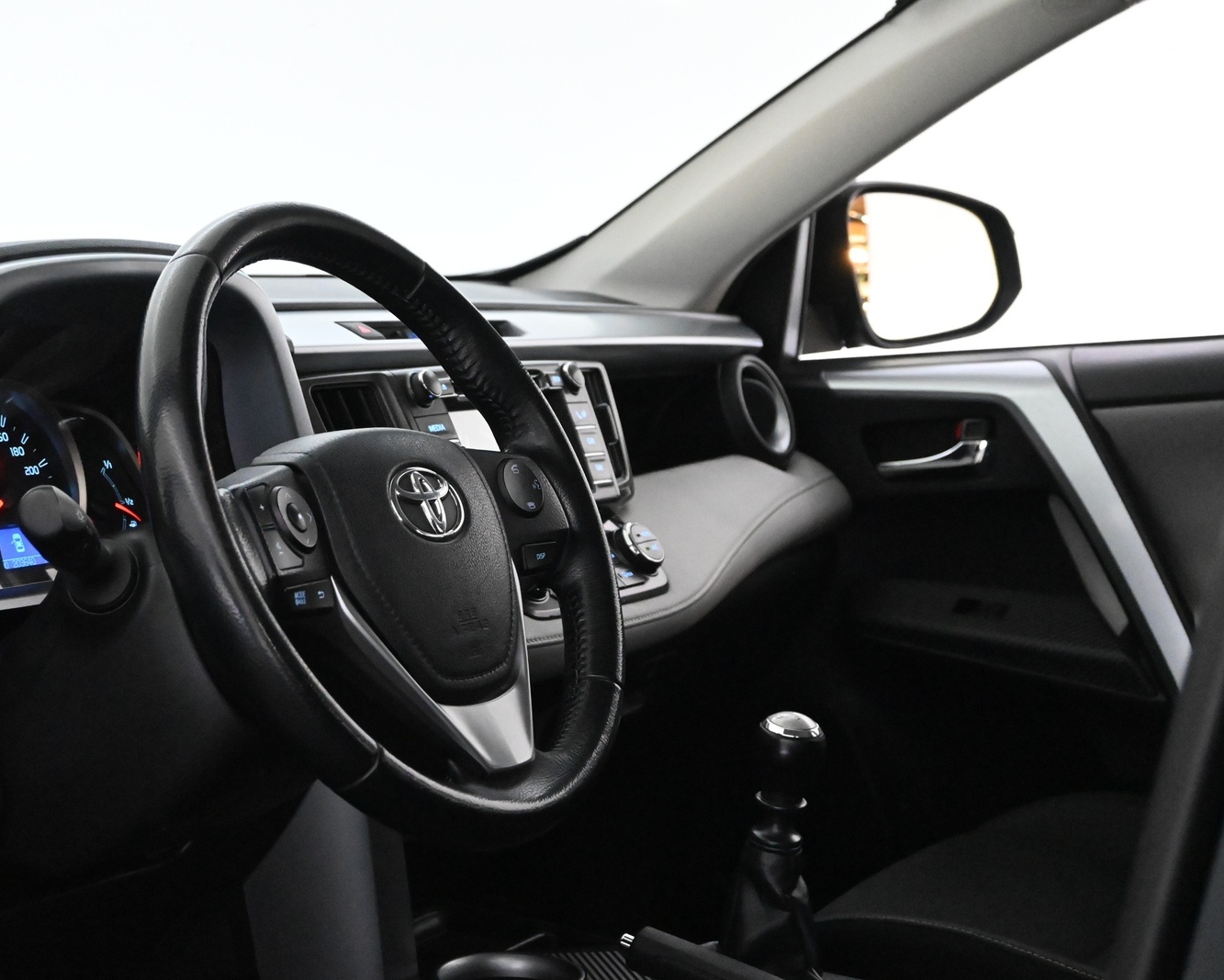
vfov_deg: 23.5
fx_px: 2355
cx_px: 528
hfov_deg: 29.1
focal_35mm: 65
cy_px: 491
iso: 10000
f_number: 5.6
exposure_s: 1/60
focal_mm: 38
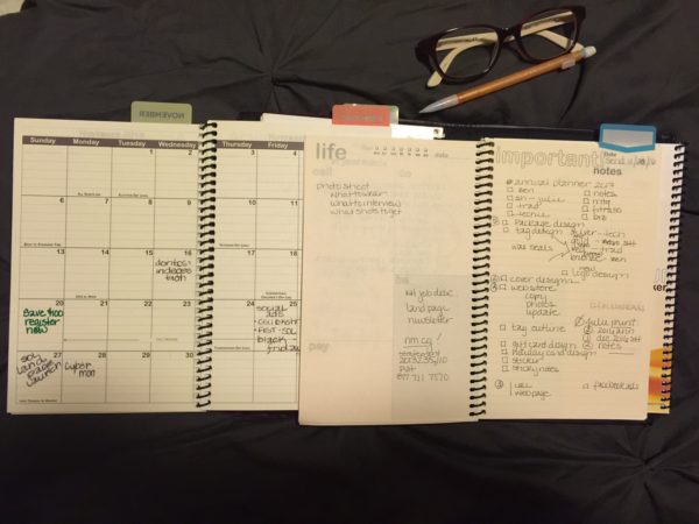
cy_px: 262
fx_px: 586
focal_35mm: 29
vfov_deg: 48.2
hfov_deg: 61.7
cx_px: 350
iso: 125
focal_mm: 4.15
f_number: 2.2
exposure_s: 1/10
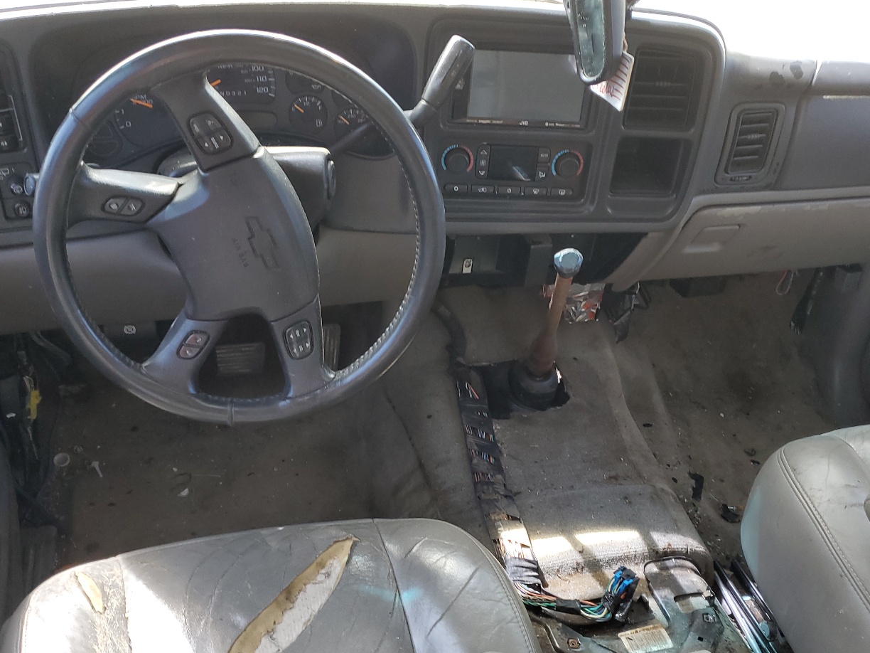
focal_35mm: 34
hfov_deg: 53.9
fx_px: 855
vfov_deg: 41.6
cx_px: 415
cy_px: 398
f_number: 1.5
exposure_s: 1/60.2
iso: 60
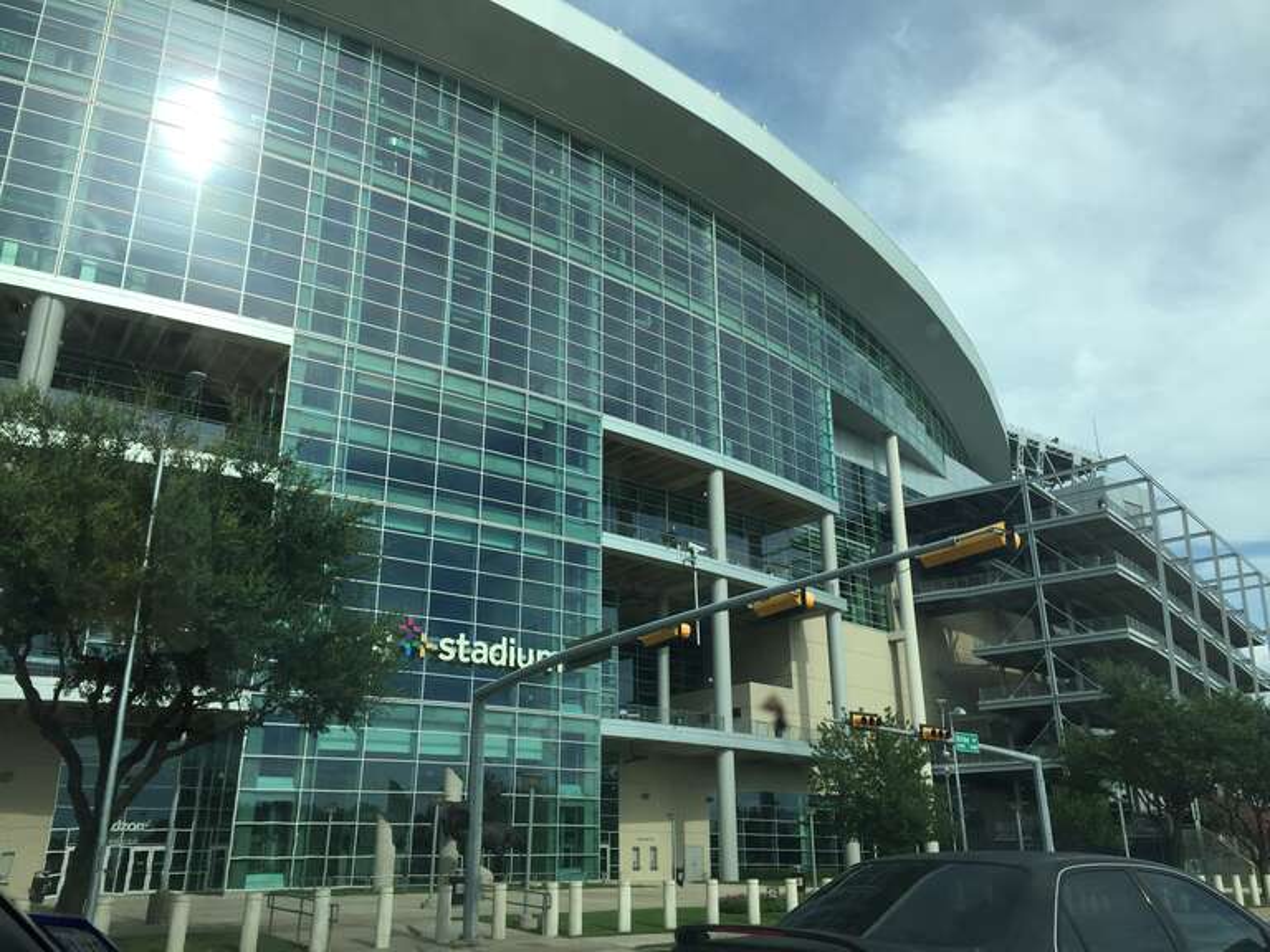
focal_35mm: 29
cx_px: 635
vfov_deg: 48.2
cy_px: 476
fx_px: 1064
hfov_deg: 61.7
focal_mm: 4.15
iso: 32
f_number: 2.2
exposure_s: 1/1364
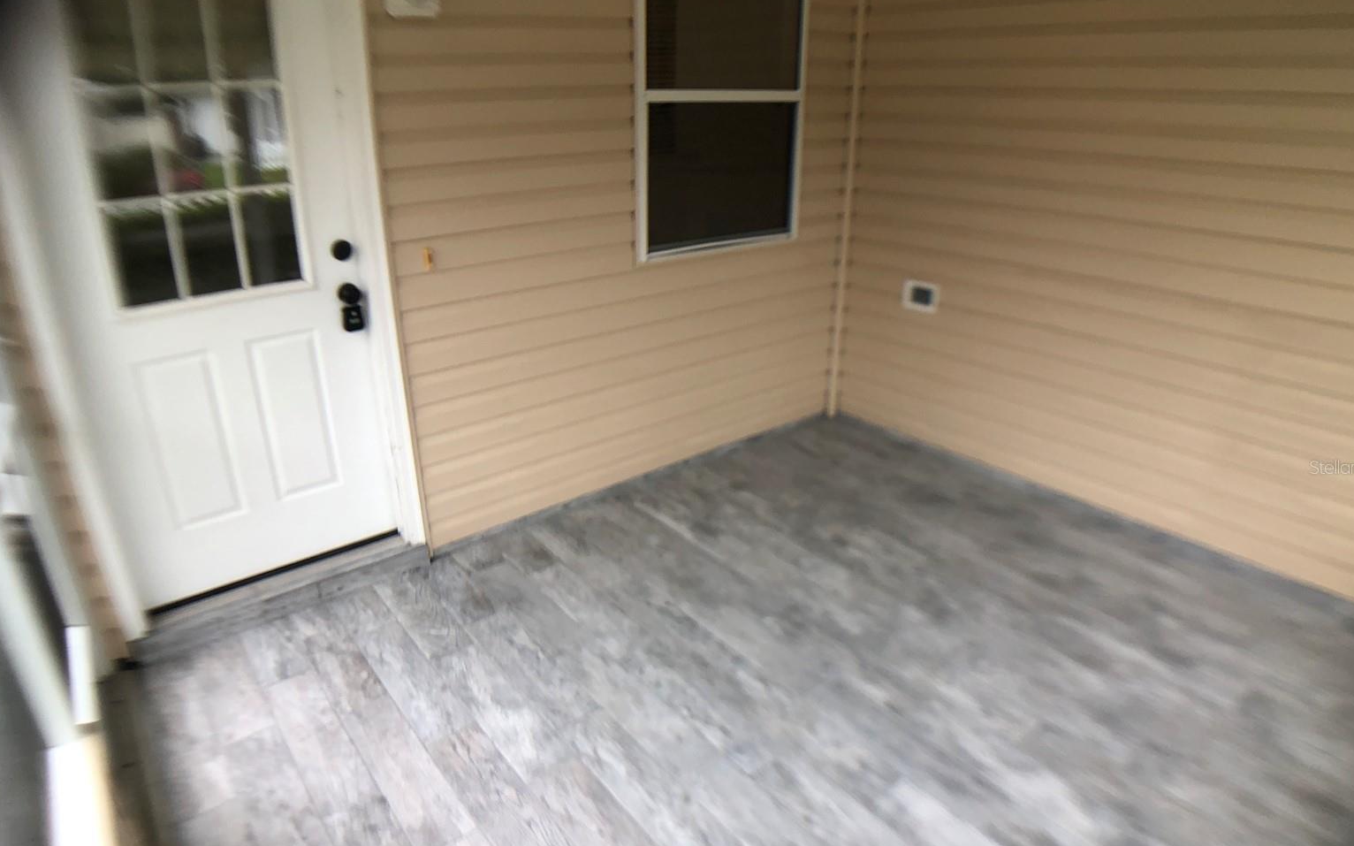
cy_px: 467
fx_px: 1144
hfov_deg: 61.2
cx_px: 686
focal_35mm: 31
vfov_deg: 40.5
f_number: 1.8
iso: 50
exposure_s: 1/120
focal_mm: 4
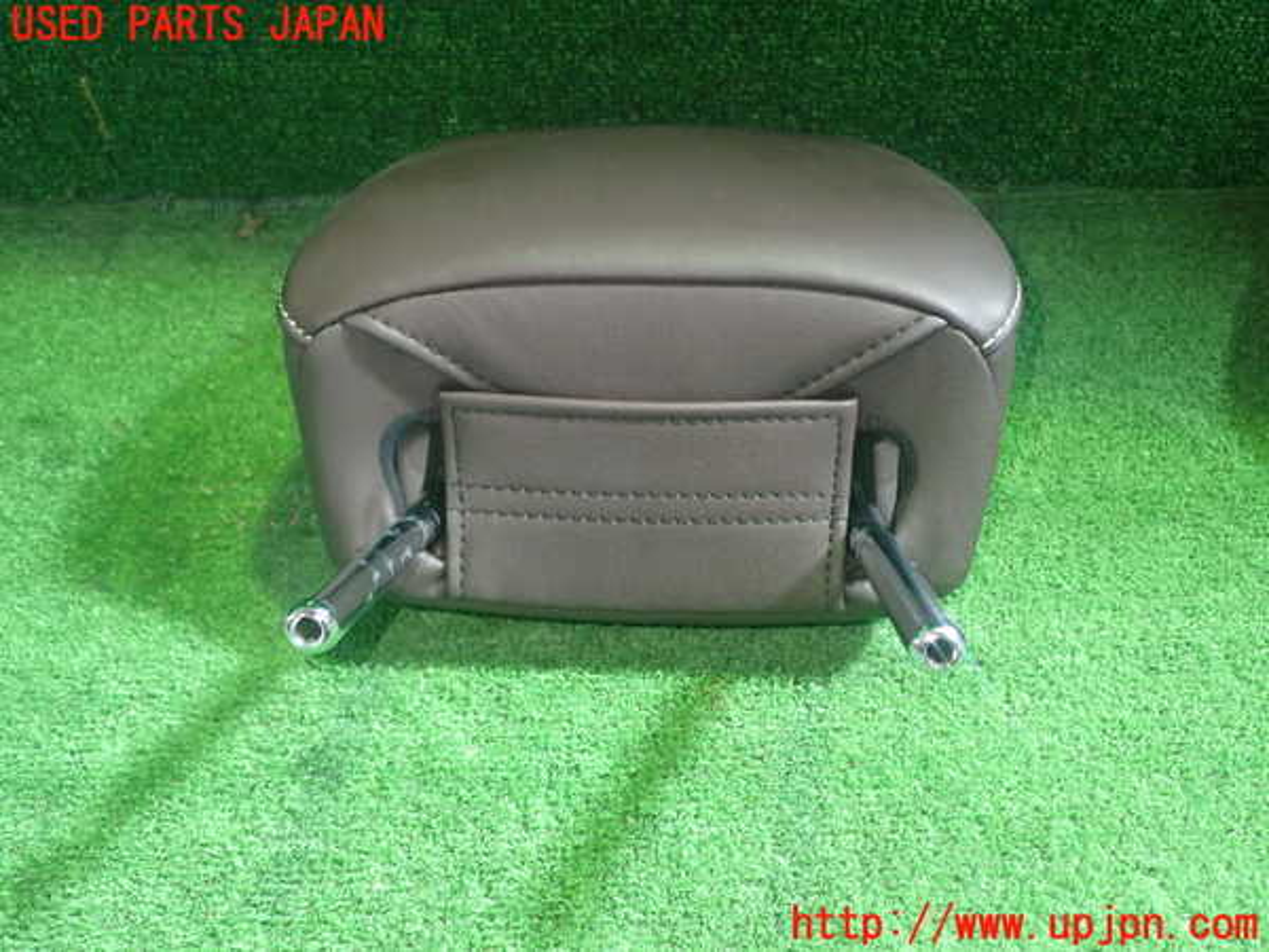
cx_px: 634
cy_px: 476
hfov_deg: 56.8
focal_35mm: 32
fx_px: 1173
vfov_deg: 44.2
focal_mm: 5.79
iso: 800
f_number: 2.4
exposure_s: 1/30
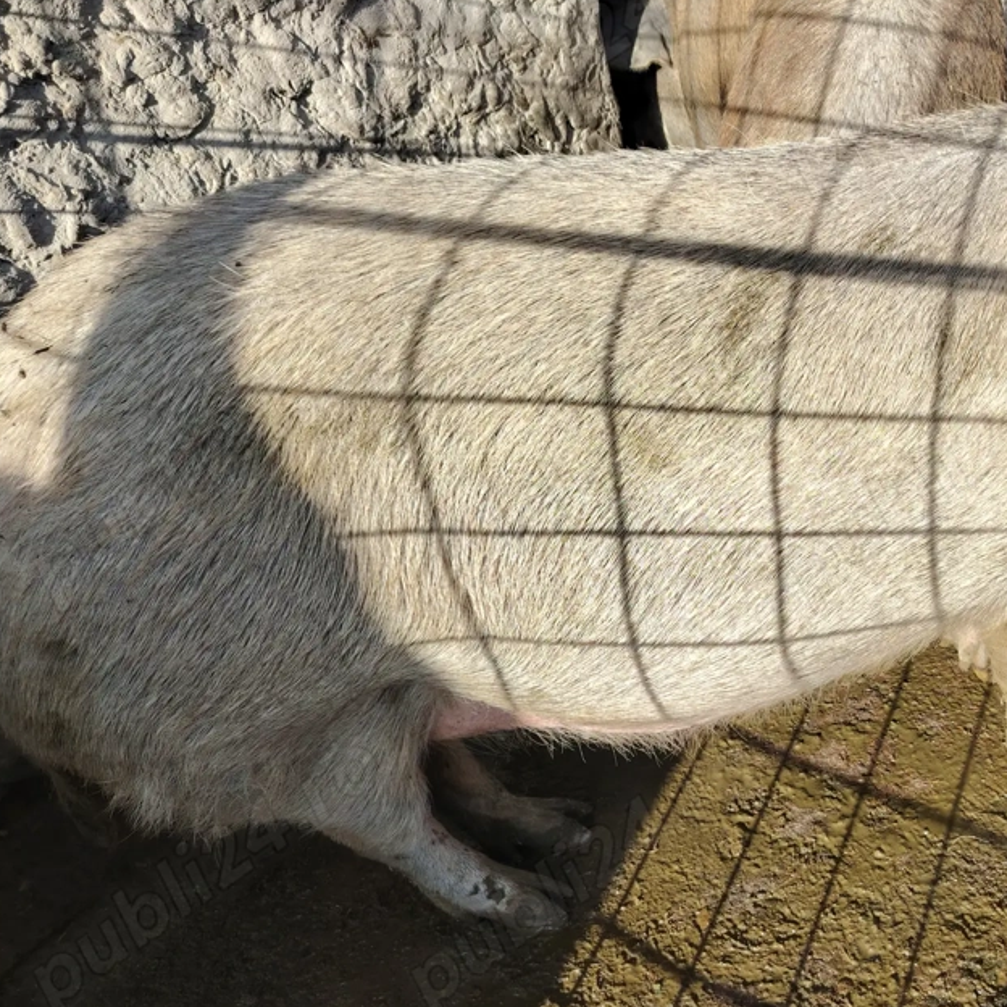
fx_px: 1119
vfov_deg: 48.4
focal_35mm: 34
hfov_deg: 46.5
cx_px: 770
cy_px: 492
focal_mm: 5.25
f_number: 1.75
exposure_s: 1/900
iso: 194
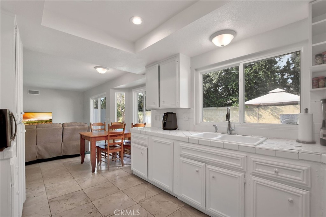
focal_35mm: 15
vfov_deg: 77.3
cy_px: 108
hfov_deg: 100.4
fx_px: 136
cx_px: 163
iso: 1250
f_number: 8
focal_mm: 10
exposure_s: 1/250
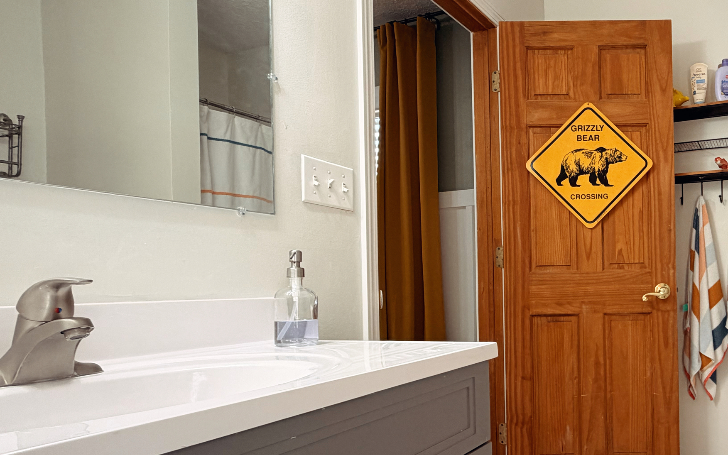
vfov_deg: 47.2
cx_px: 588
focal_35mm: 26
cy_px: 284
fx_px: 516
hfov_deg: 63.9
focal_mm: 2.22
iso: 125
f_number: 2.2
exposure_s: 1/120
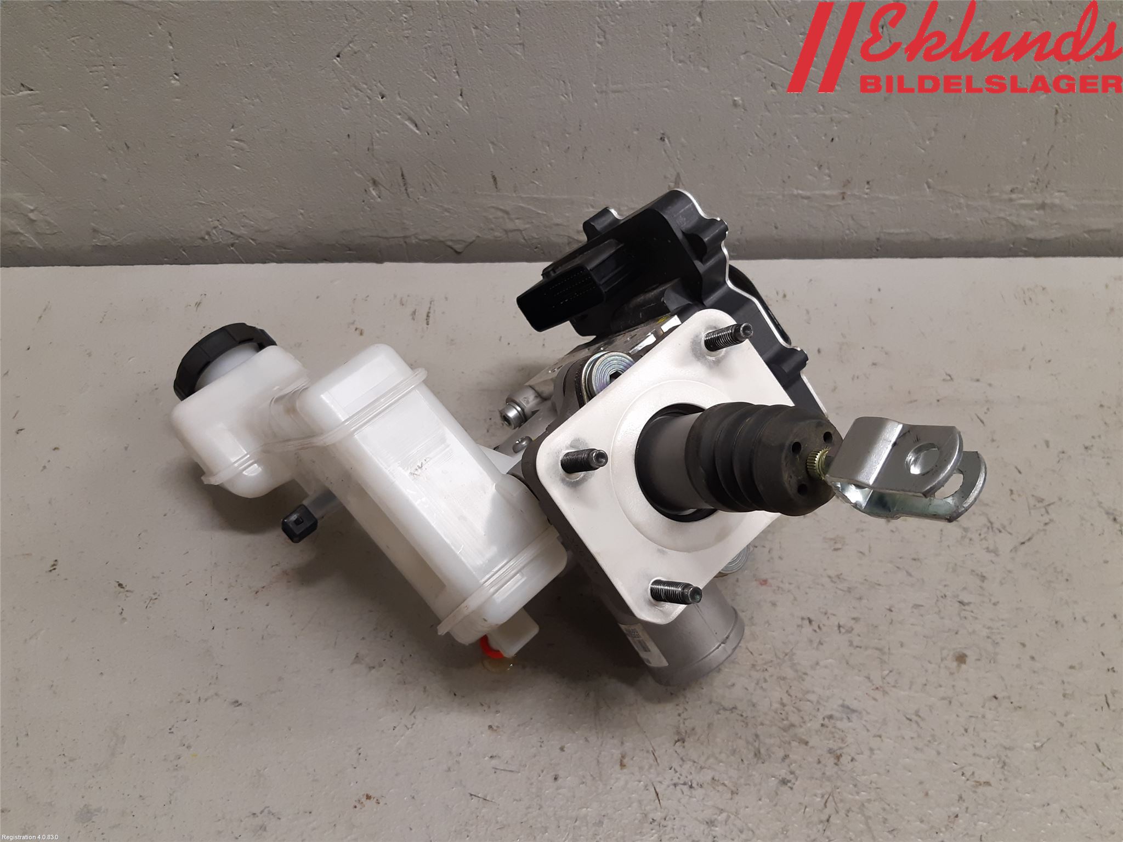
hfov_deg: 67.3
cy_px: 421
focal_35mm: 26
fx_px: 843
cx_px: 562
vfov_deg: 53.1
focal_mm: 3.93
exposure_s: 1/50
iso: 125
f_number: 1.7
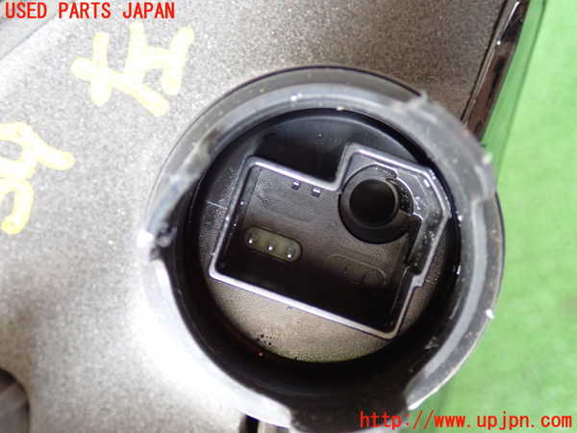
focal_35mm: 47
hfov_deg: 40.4
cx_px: 288
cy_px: 216
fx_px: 783
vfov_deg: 30.9
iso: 800
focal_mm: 8.4
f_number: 3.1
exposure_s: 1/40
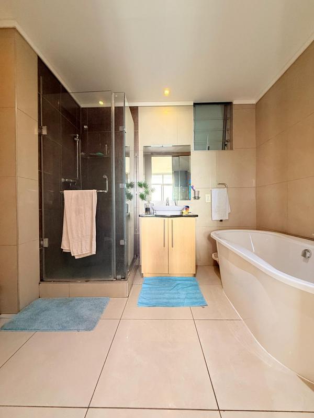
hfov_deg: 85.7
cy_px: 209
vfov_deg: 102.1
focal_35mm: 14
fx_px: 169
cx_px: 157
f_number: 2.2
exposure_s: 1/50
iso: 200
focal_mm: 2.22
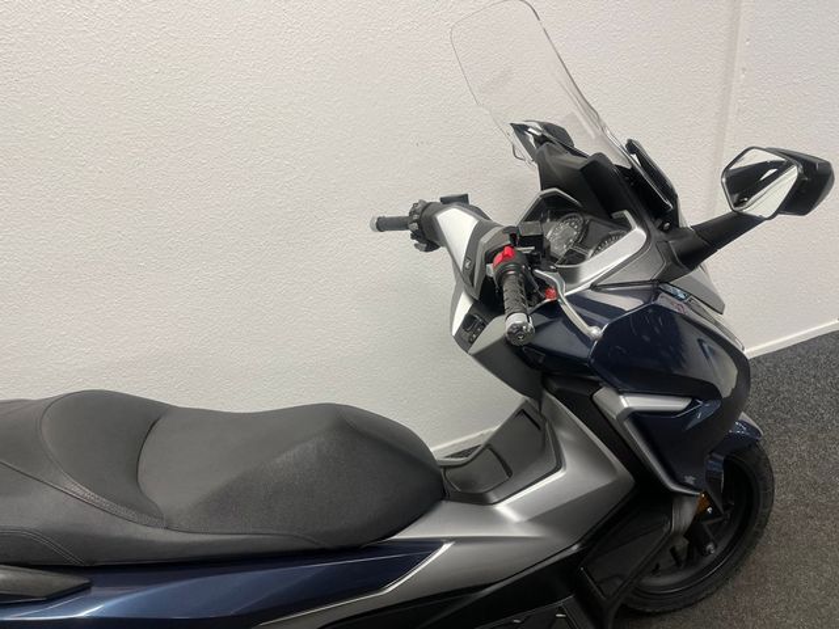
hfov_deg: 67.3
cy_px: 314
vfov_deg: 53.1
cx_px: 420
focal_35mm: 26
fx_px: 630
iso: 100
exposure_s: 1/100
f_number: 1.6
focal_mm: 5.1
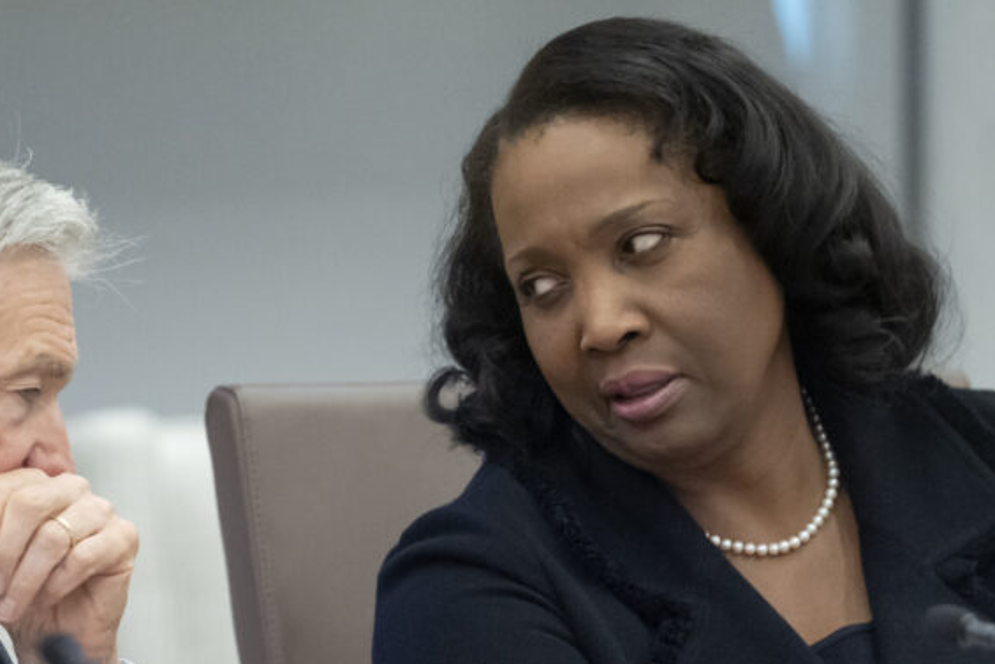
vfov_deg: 2.5
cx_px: 275
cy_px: 572
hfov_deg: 3.8
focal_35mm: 544
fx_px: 15038
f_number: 2.8
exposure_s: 1/500
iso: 5000
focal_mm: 200
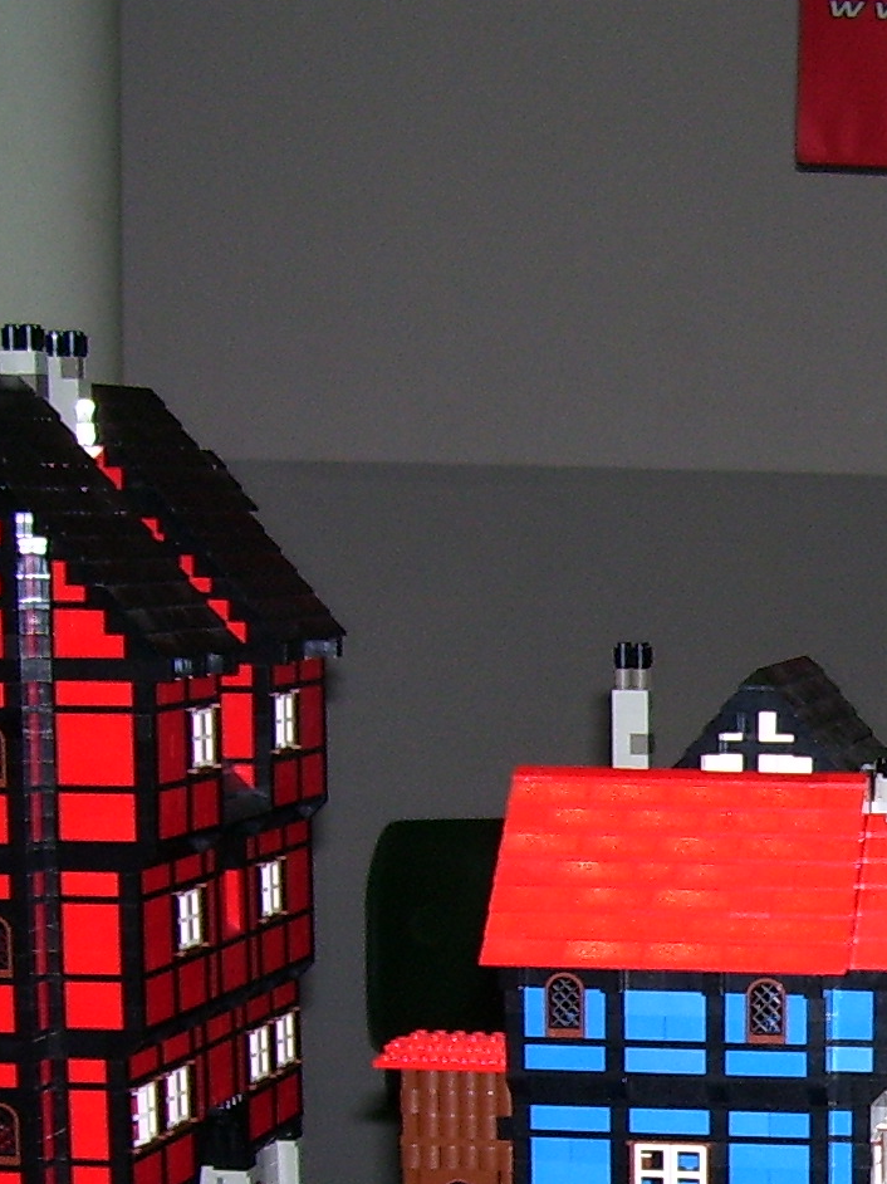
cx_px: 1210
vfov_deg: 20.7
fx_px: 3179
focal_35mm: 93
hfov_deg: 15.0
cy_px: 1065
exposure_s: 1/60
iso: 80
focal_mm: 5.6
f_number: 2.7
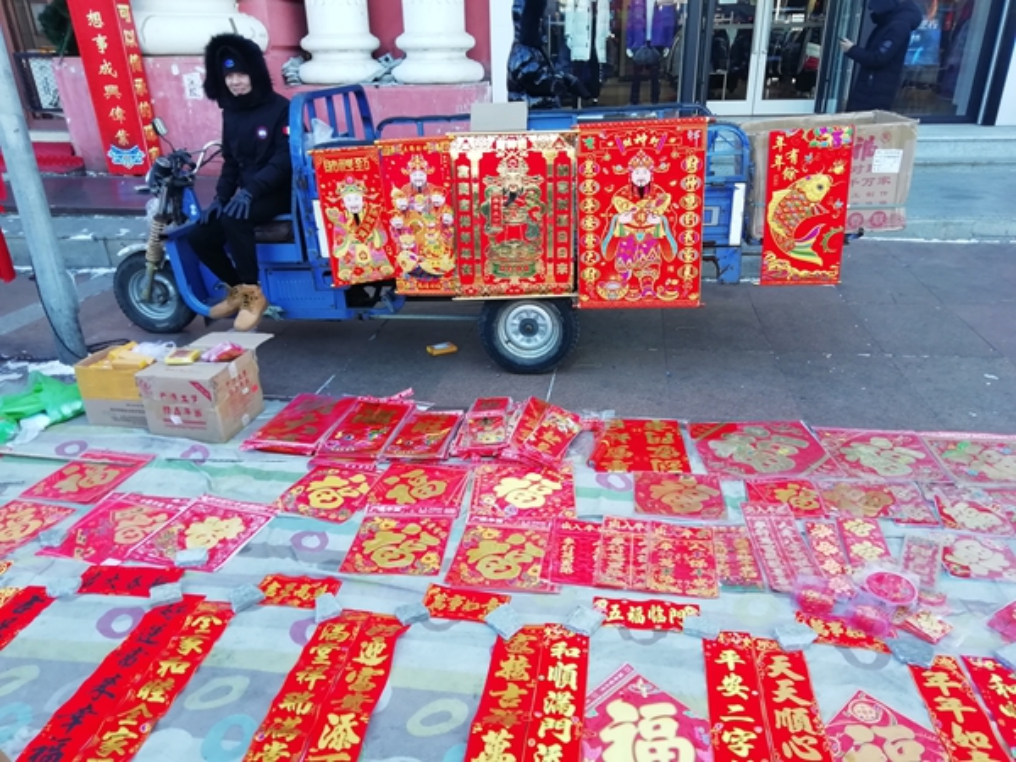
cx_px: 508
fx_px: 763
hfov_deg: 67.3
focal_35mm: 26
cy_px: 381
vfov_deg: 53.1
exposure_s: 1/100
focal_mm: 3.46
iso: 50
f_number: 2.2
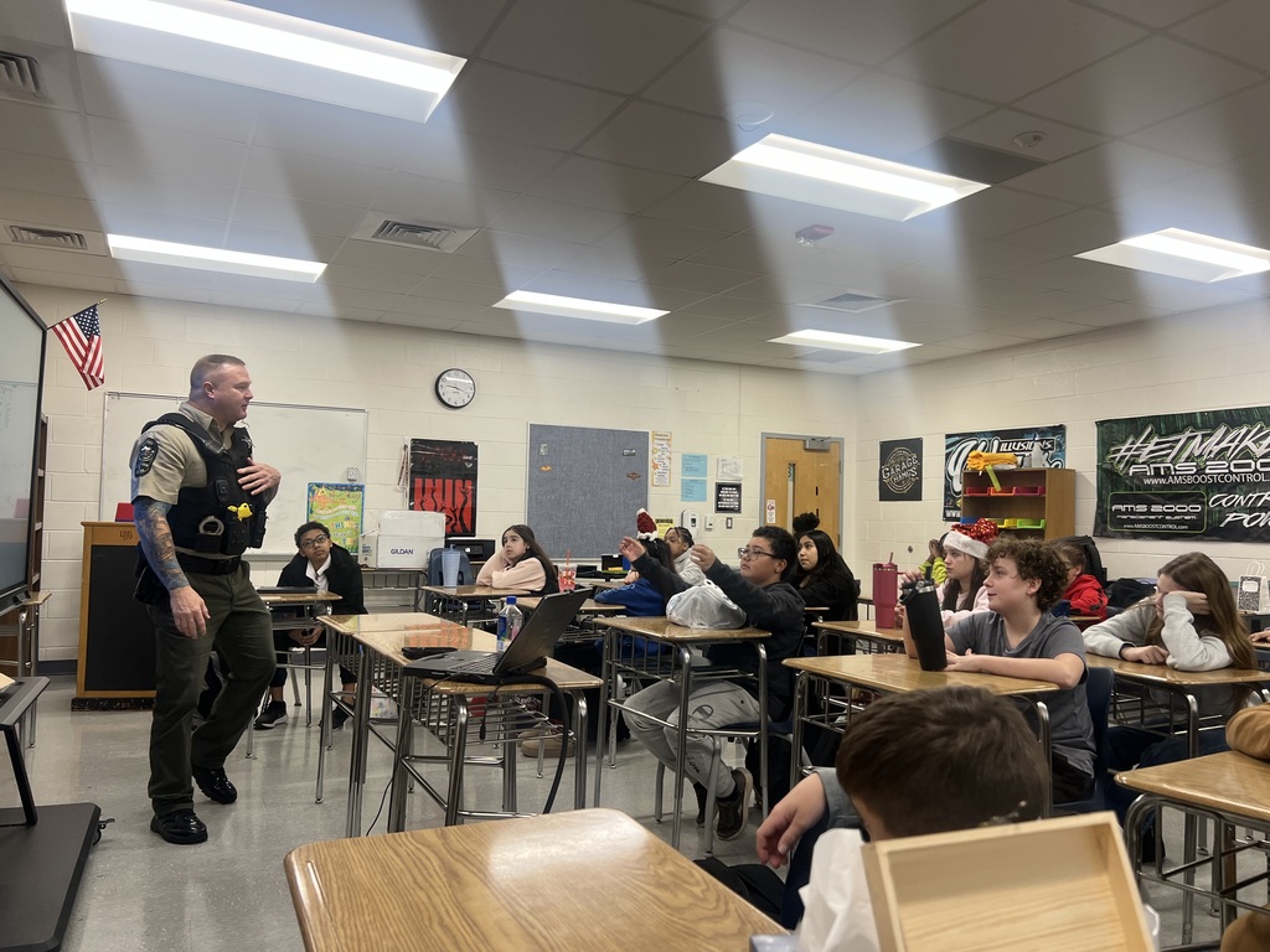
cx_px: 635
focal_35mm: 26
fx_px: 954
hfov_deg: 67.3
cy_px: 476
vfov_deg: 53.1
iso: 80
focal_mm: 5.7
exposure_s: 1/120
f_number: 1.5
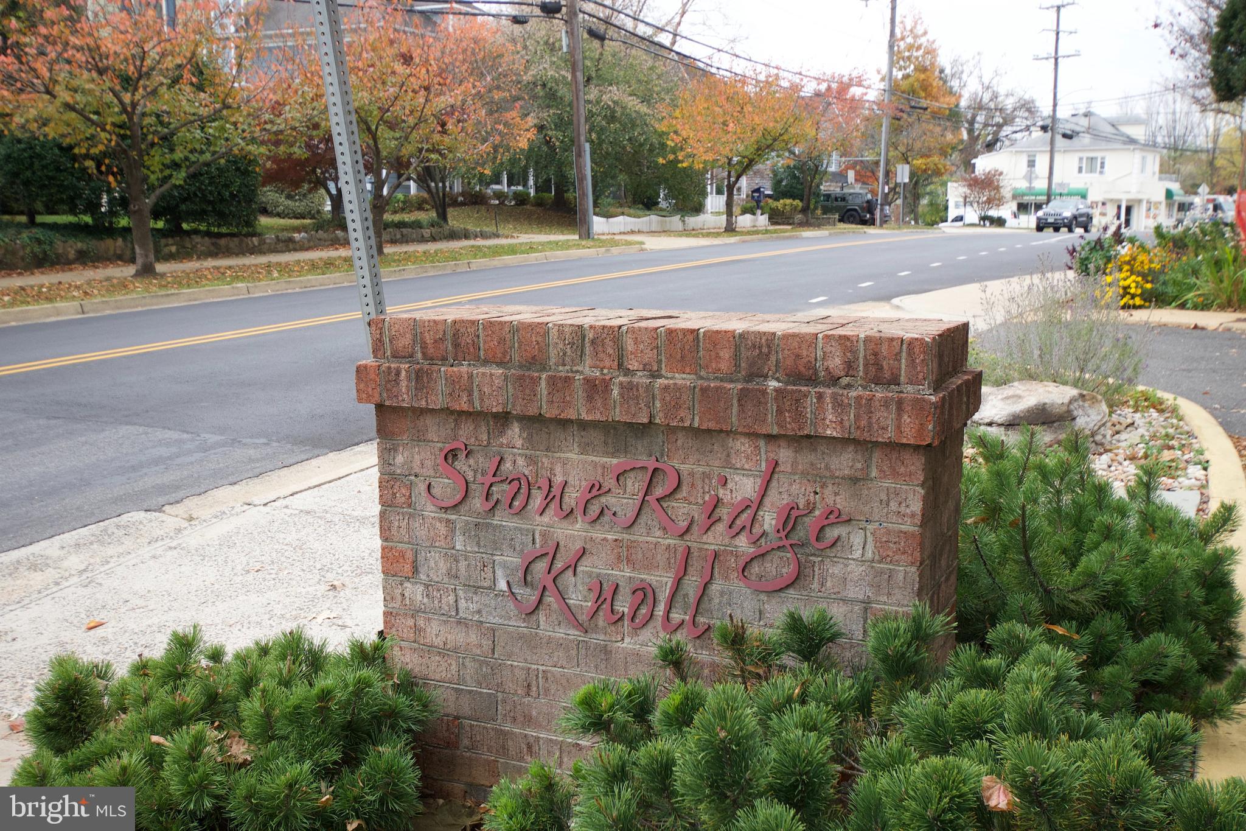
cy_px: 416
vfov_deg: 36.9
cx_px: 623
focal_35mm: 36
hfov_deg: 53.1
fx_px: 1246
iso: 1600
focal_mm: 24
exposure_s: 1/640
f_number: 7.1
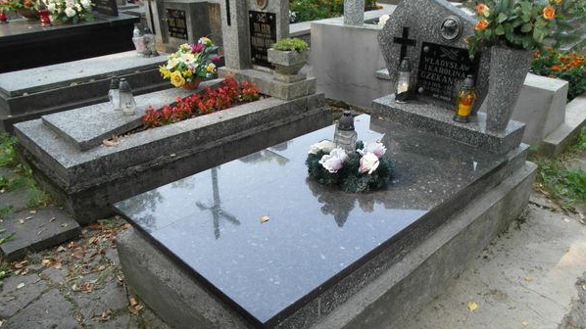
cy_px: 200
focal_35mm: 28
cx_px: 310
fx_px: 435
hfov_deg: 67.9
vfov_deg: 41.2
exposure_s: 1/90
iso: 100
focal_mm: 5.2
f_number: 3.4
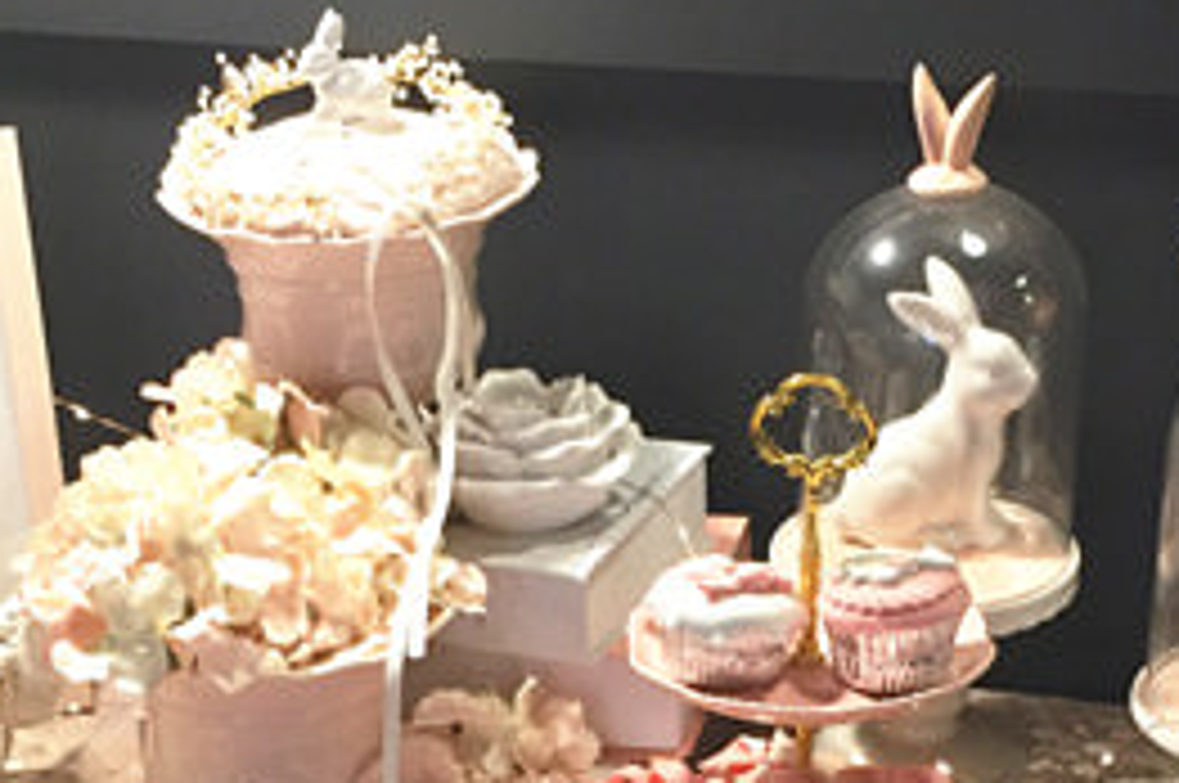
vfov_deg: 15.8
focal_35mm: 83
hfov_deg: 24.5
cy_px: 940
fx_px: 2715
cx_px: 630
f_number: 2.2
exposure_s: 1/30
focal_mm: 4.15
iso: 125
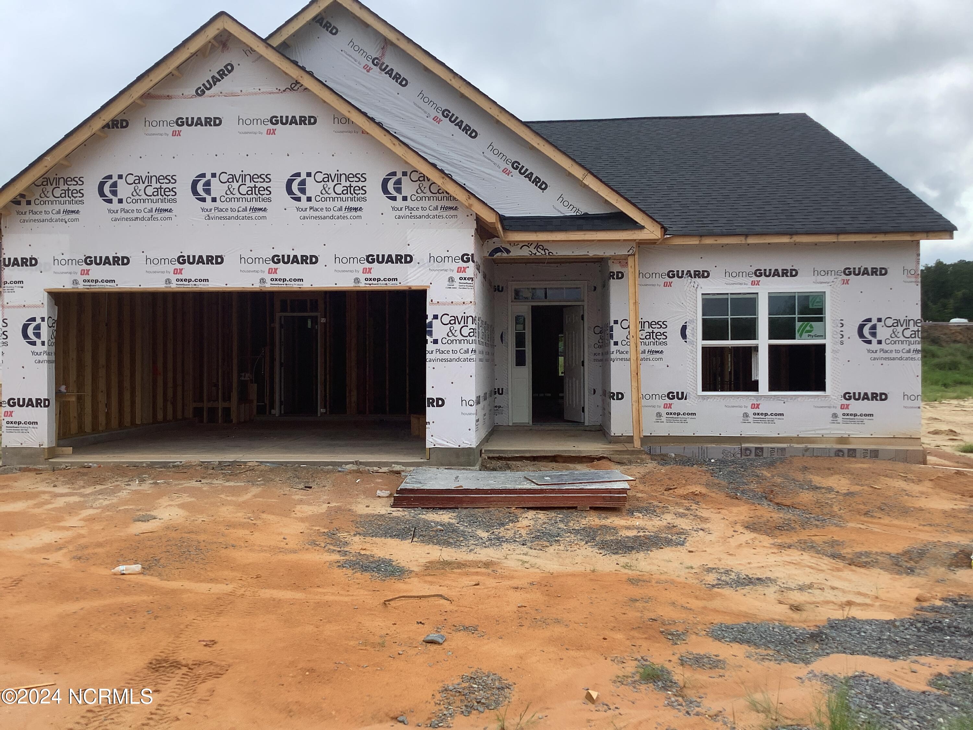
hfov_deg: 58.4
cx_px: 486
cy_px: 365
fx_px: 871
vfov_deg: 45.4
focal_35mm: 31
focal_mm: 3.3
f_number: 2.4
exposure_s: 1/783
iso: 25
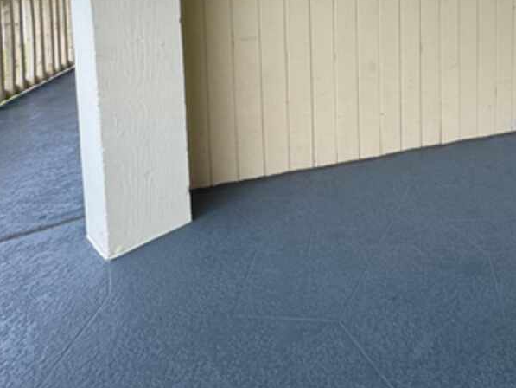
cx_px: 518
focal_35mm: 30
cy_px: -20
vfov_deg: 39.8
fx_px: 447
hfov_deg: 49.0
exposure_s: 1/235
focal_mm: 2.22
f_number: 2.2
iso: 40
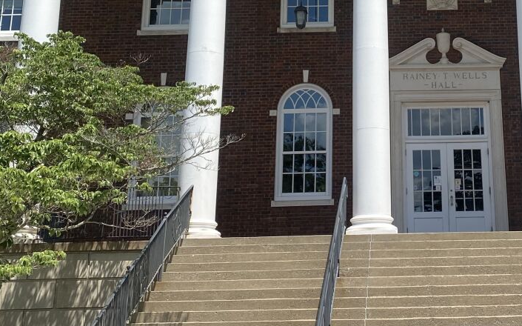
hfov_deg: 30.7
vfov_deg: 19.5
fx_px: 924
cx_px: 424
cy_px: 11
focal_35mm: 65
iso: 32
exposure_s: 1/2755
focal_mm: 4.25
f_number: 1.8
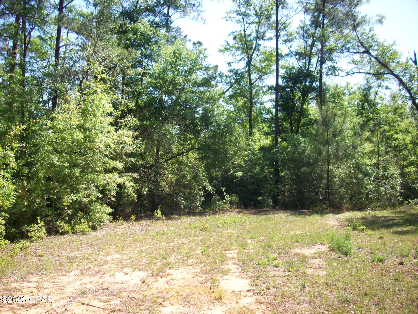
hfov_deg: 50.1
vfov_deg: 38.7
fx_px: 447
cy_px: 157
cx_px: 209
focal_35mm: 37
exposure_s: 1/508
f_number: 2.8
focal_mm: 6.2
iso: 80
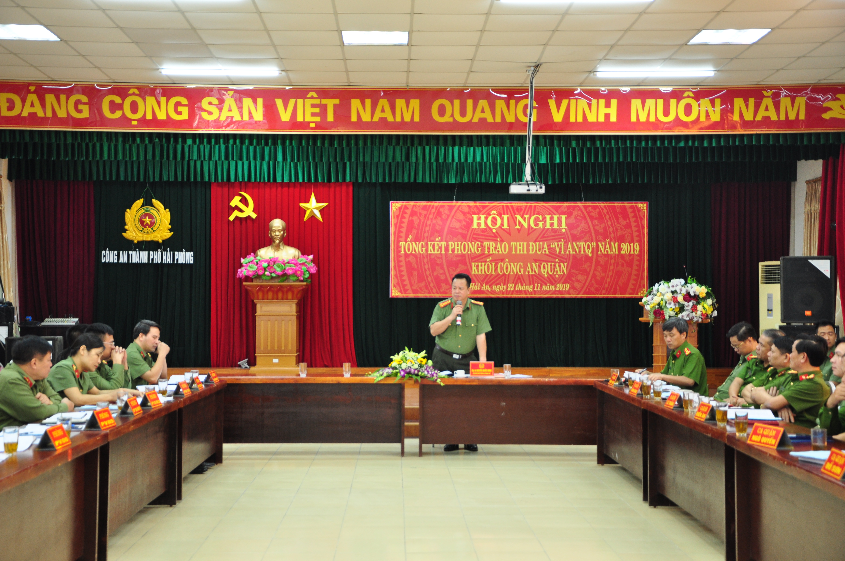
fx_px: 1231
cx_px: 422
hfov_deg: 37.9
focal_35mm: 52
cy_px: 280
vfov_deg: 25.7
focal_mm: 35
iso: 500
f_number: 4.5
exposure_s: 1/30
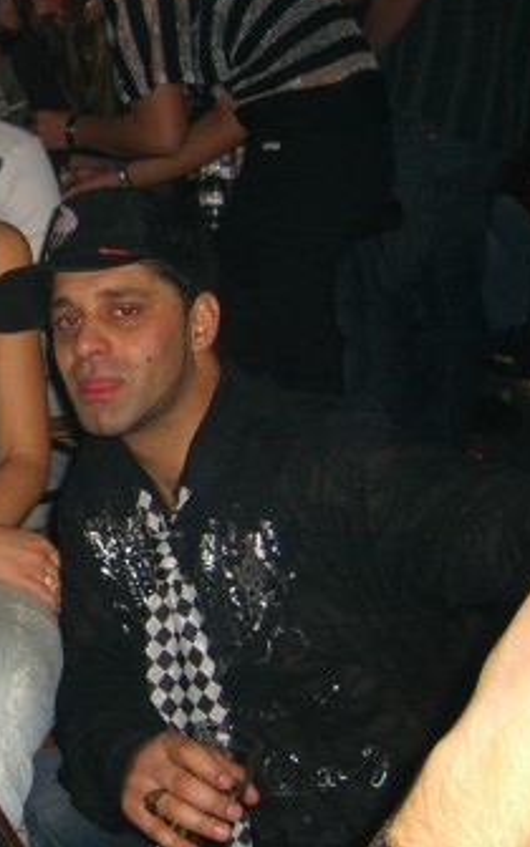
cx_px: -154
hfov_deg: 17.1
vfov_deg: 28.6
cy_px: 408
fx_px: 1664
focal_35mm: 72
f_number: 2.8
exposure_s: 1/60
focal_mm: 7.9
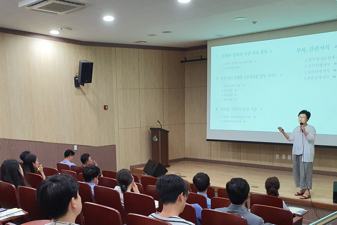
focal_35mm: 40
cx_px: 123
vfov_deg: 32.8
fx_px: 374
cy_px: 165
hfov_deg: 47.9
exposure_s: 1/120
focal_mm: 4.3
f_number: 2.4
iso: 320
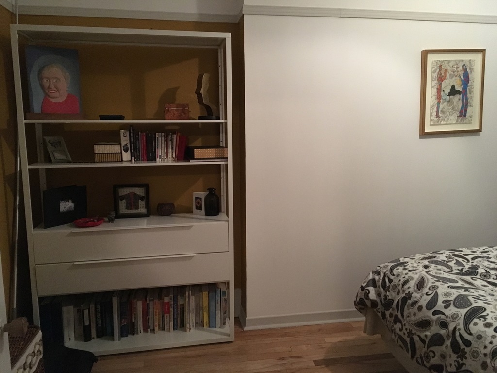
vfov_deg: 48.2
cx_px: 248
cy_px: 186
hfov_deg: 61.7
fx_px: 416
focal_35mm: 29
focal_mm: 4.15
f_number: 2.2
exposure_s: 1/15
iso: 320
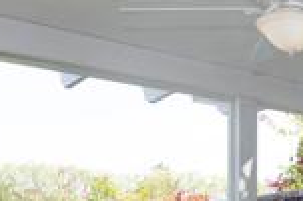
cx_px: 385
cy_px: 231
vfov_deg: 19.0
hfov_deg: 25.8
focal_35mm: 68
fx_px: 571
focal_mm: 16
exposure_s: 1/160
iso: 320
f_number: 10
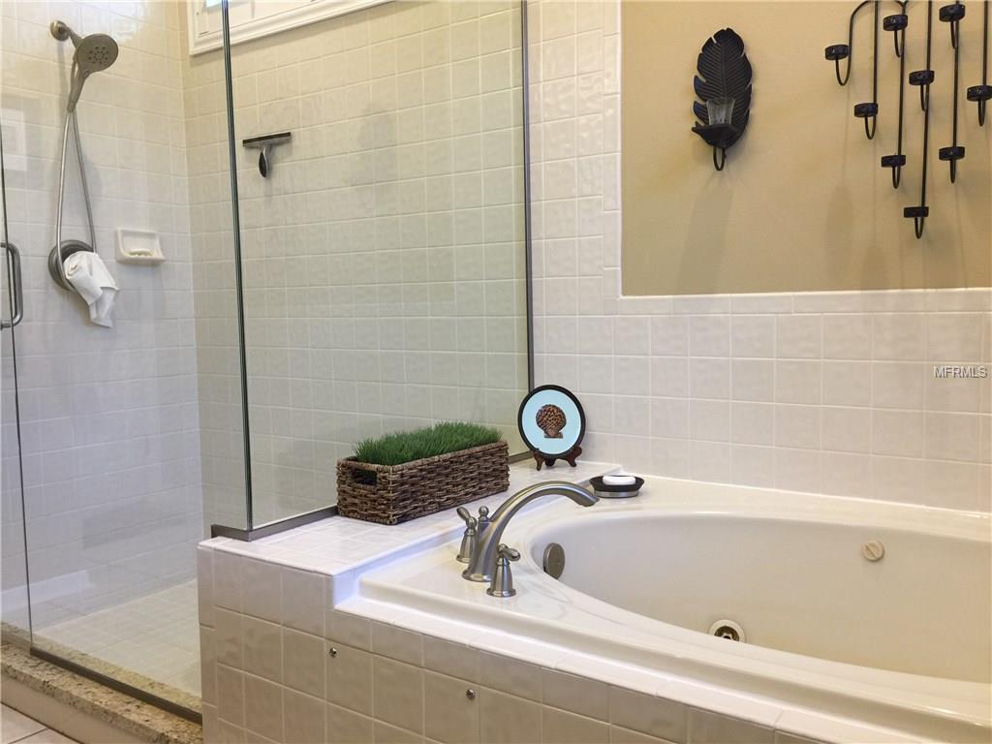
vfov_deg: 48.2
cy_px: 372
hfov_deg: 61.7
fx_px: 831
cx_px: 496
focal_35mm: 29
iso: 50
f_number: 2.2
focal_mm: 4.15
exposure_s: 1/30
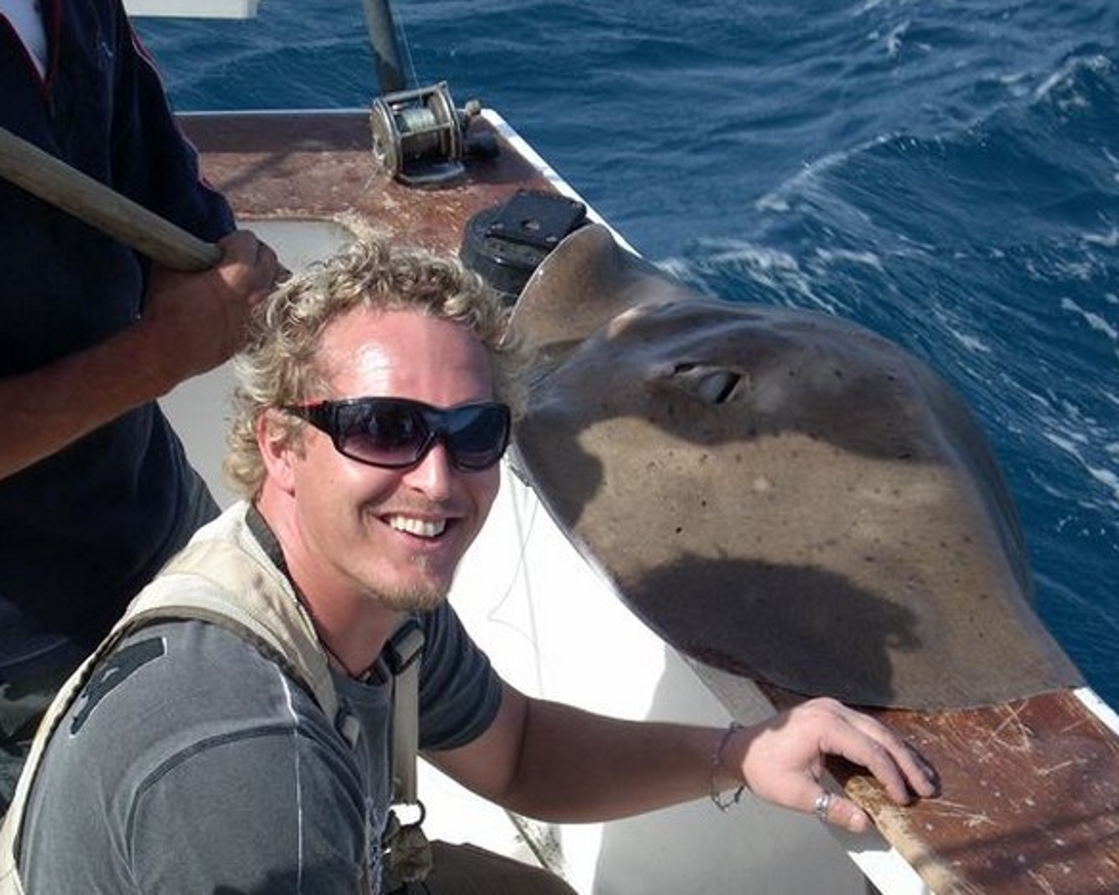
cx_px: 535
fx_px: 2682
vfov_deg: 18.9
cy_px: 447
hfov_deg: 23.6
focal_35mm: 81
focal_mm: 12.8
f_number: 8.5
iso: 64
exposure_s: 1/136
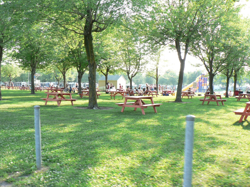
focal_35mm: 36
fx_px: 260
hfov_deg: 51.4
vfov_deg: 39.7
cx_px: 125
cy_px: 94
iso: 100
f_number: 2.8
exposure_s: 1/200
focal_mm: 6
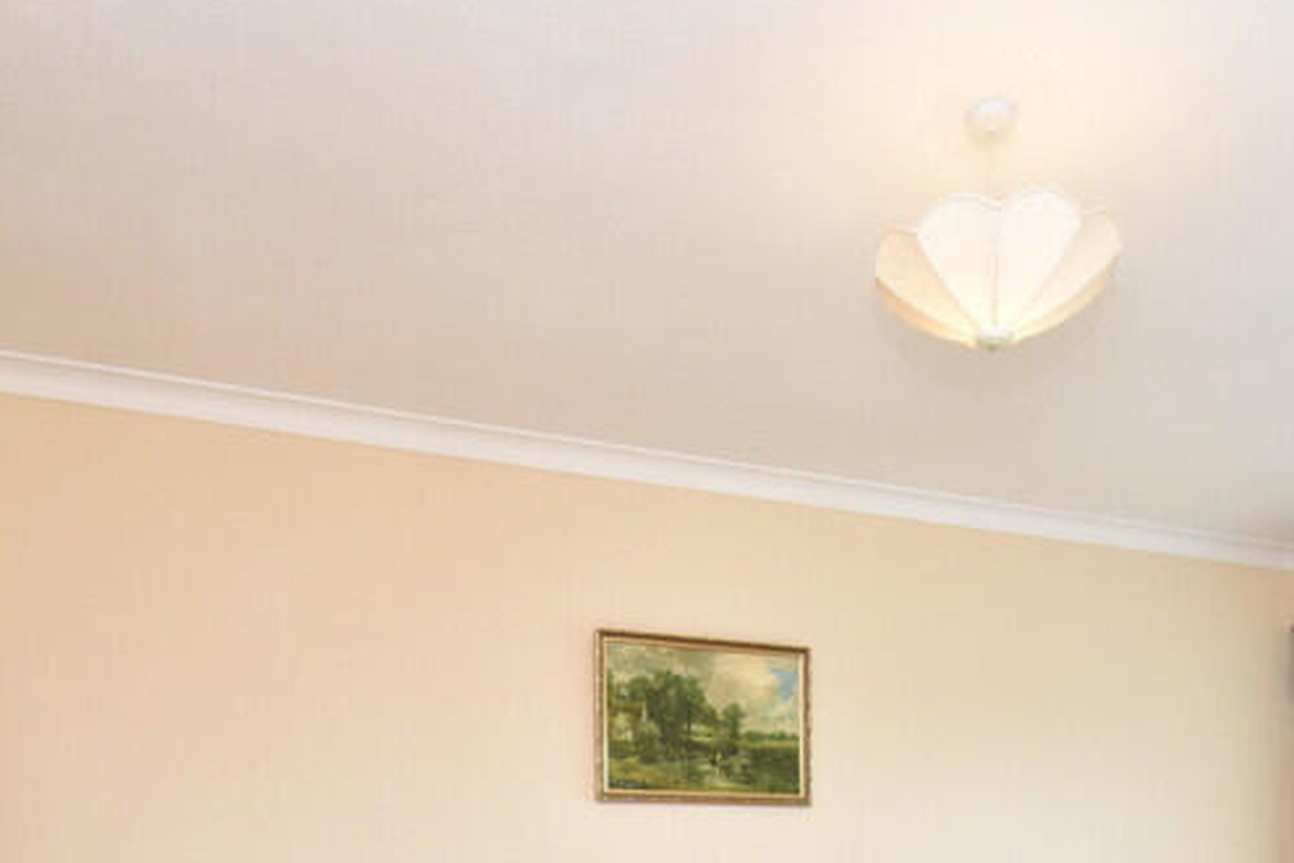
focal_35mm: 31
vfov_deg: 37.5
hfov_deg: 59.7
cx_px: 792
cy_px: 877
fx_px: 1114
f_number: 10
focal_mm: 10
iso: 1400
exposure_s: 1/60
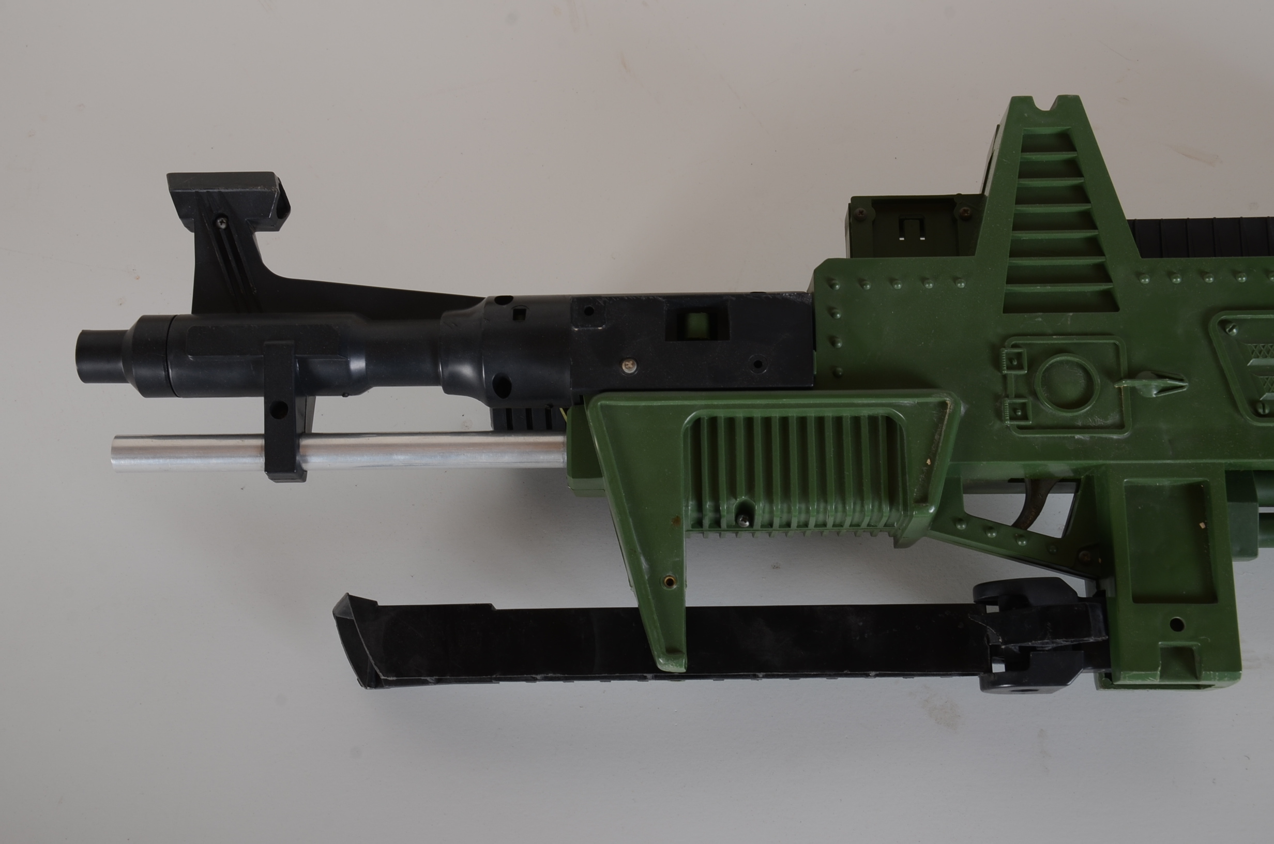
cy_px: 422
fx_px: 1695
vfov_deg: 28.0
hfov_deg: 41.2
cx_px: 637
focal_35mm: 48
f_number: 11
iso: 160
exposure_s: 1/160
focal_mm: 32
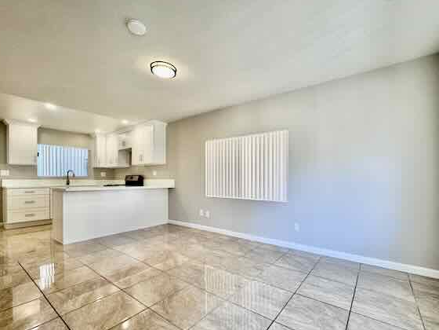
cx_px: 238
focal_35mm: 16
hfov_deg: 94.3
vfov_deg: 77.9
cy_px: 182
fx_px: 203
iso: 80
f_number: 2.2
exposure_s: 1/120
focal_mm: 2.22
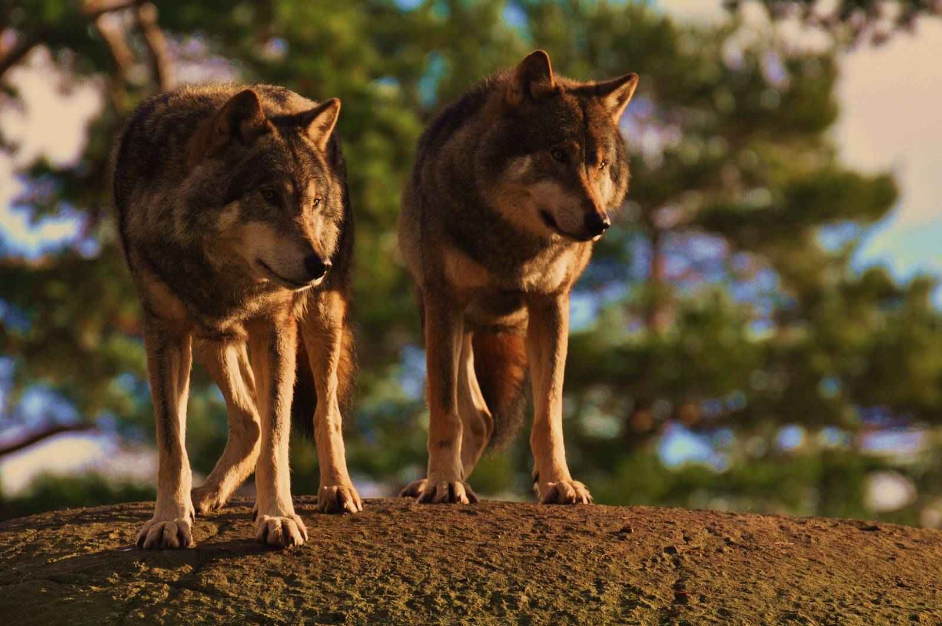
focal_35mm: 360
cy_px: 313
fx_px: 9409
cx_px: 471
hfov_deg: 5.7
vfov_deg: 3.8
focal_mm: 240
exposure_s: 1/500
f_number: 5.6
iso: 250
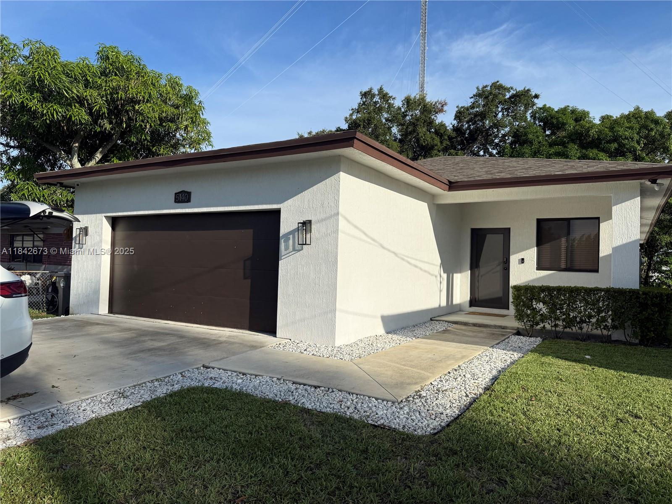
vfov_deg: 56.8
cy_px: 252
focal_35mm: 24
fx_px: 466
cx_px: 336
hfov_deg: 71.6
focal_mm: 6.76
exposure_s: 1/5714
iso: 80
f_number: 1.78
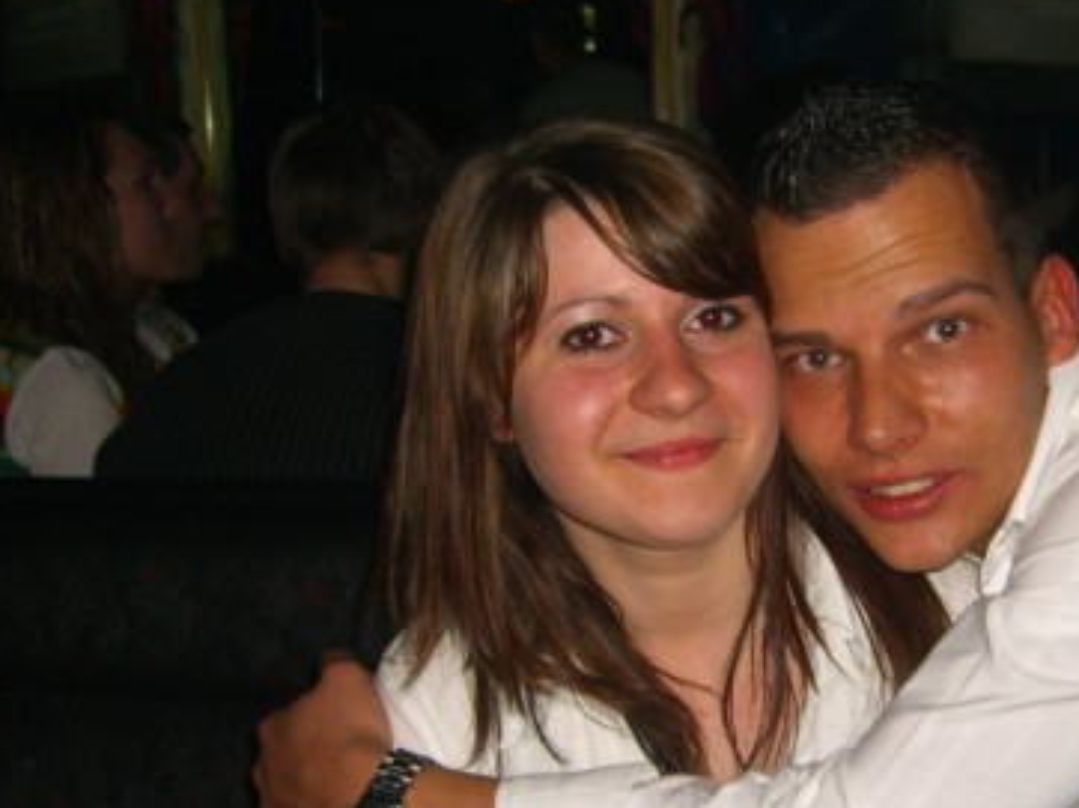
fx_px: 1962
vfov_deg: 23.2
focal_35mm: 63
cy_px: 537
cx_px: 763
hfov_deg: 30.4
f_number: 2.8
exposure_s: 1/60
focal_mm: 7.9
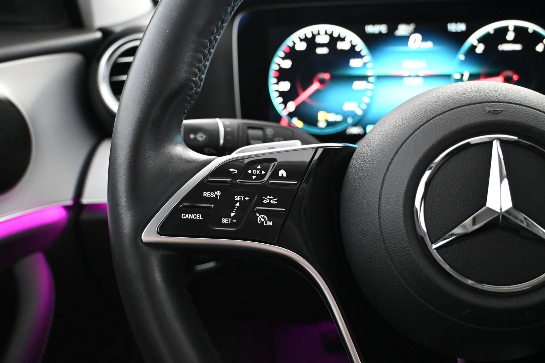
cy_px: 182
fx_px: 511
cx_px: 272
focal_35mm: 34
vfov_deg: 39.1
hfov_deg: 56.1
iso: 6400
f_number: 4
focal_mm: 22.5
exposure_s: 1/40
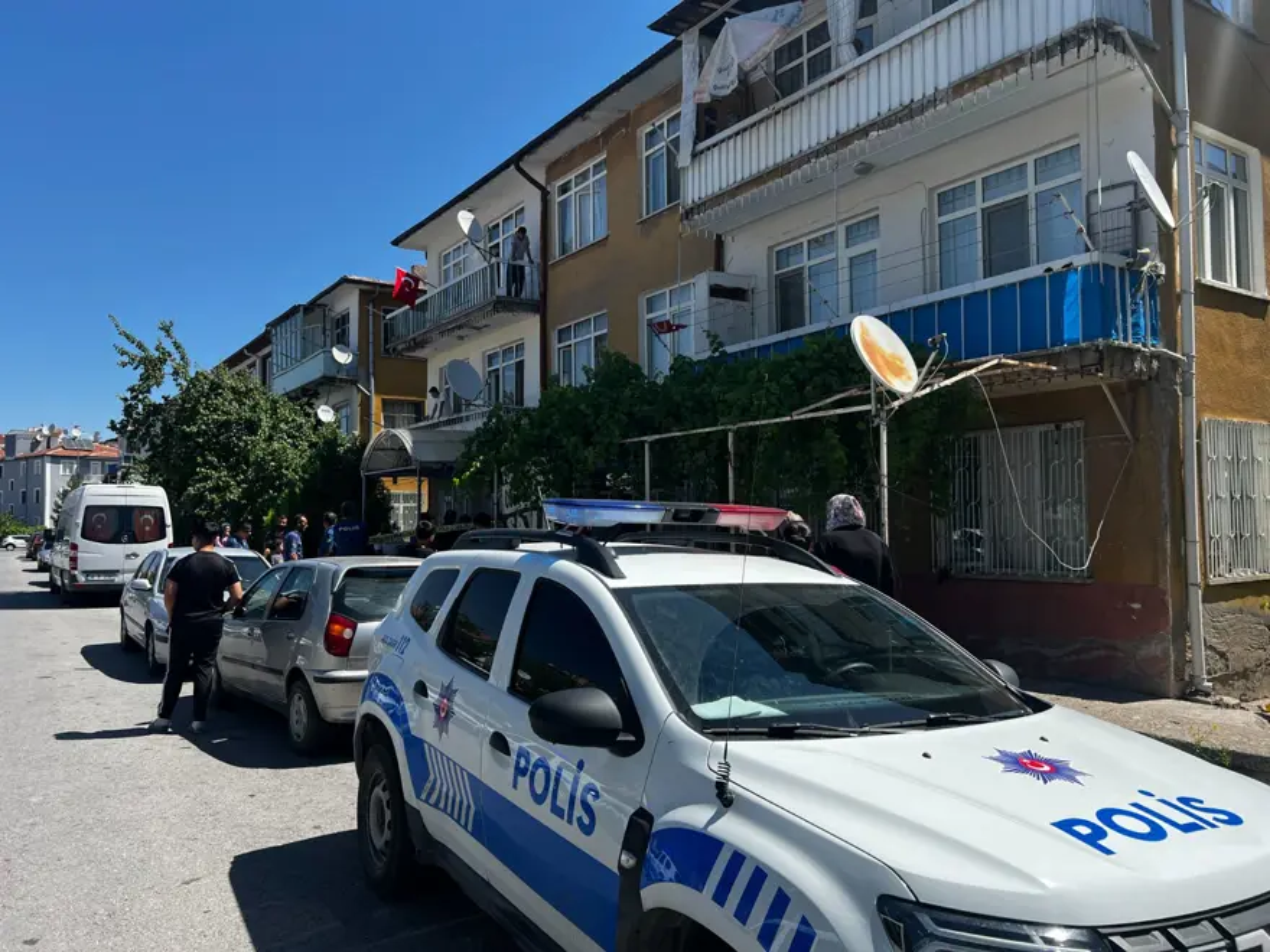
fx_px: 954
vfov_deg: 53.1
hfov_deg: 67.3
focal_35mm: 26
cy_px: 476
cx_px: 635
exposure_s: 1/2632
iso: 50
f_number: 1.5
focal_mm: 5.7
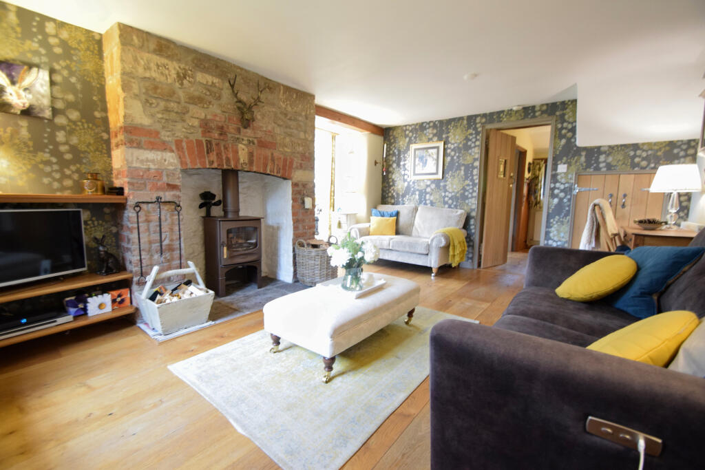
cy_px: 235
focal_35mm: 15
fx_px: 294
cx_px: 352
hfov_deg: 100.4
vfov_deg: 77.3
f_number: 4.5
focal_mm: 10
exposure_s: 1/15
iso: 2000
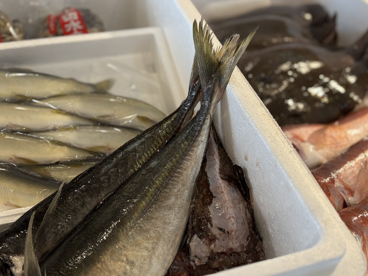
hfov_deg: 46.6
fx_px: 425
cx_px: 154
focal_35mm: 40
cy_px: 133
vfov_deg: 36.0
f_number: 1.6
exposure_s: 1/60
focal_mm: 5.96
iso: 200
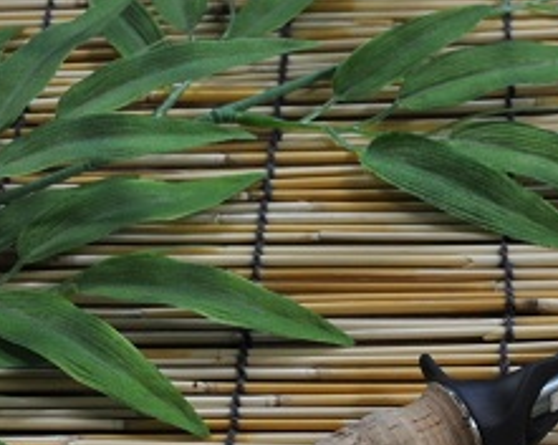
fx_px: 1896
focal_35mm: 115
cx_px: 439
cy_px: 410
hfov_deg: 16.6
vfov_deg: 13.2
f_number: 4.5
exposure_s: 1/60
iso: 800
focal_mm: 28
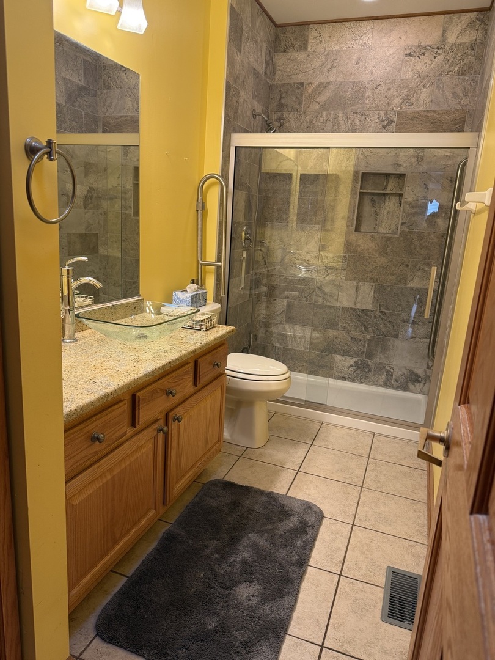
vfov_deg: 71.6
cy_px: 330
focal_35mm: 24
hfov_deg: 56.8
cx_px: 248
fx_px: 458
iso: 160
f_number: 1.78
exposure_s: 1/60
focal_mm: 6.76
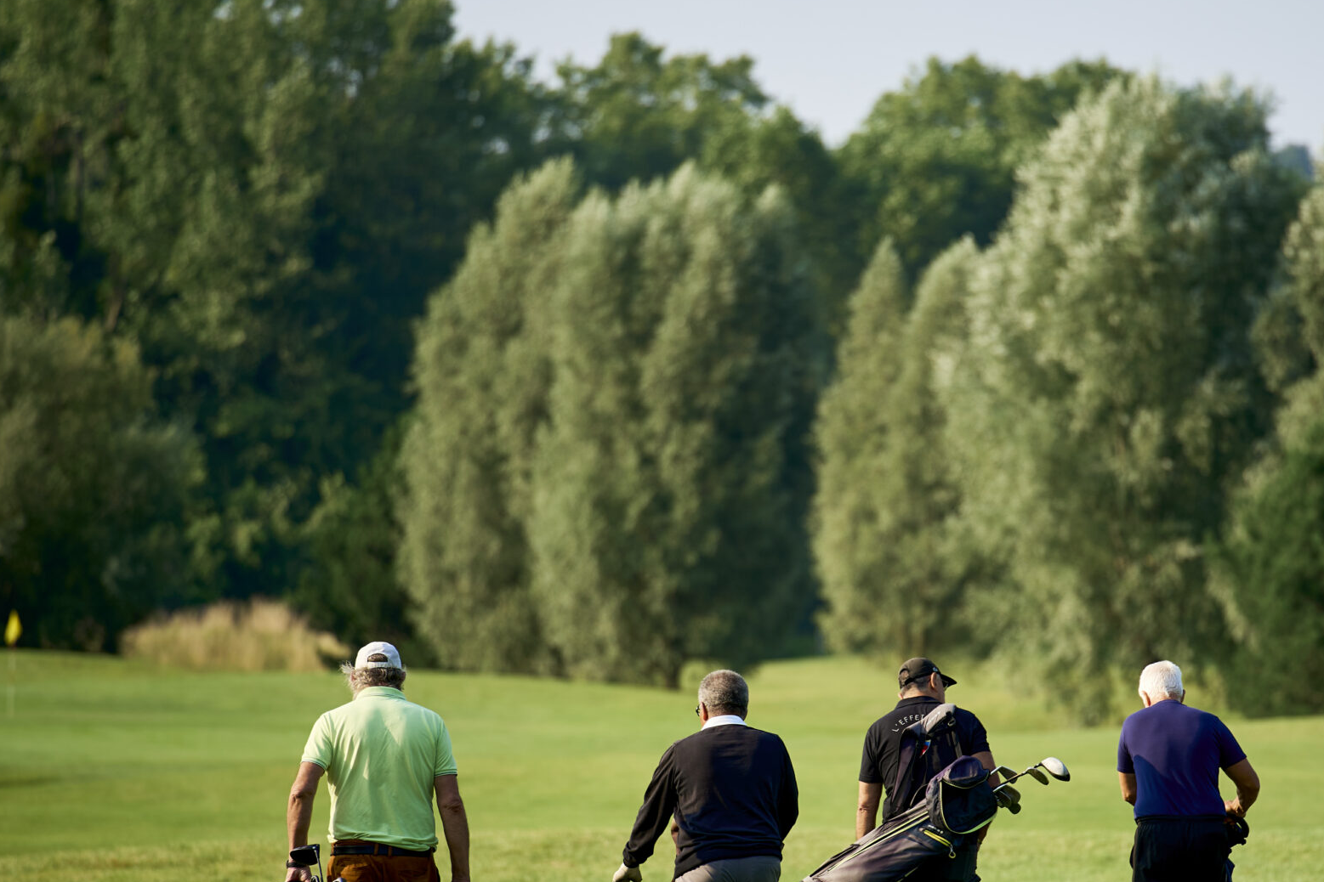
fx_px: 10885
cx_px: 840
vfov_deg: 4.6
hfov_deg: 7.0
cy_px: 570
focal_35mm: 296
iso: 100
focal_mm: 180
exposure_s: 1/640
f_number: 2.8
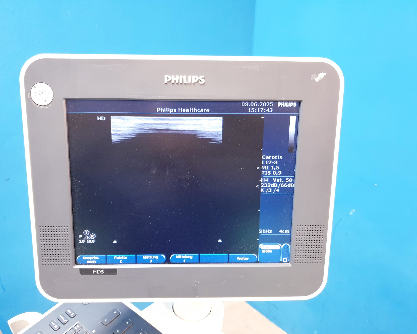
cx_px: 189
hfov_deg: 62.1
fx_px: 346
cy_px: 170
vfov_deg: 51.5
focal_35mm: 28
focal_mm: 4.3
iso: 320
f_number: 1.5
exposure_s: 1/33
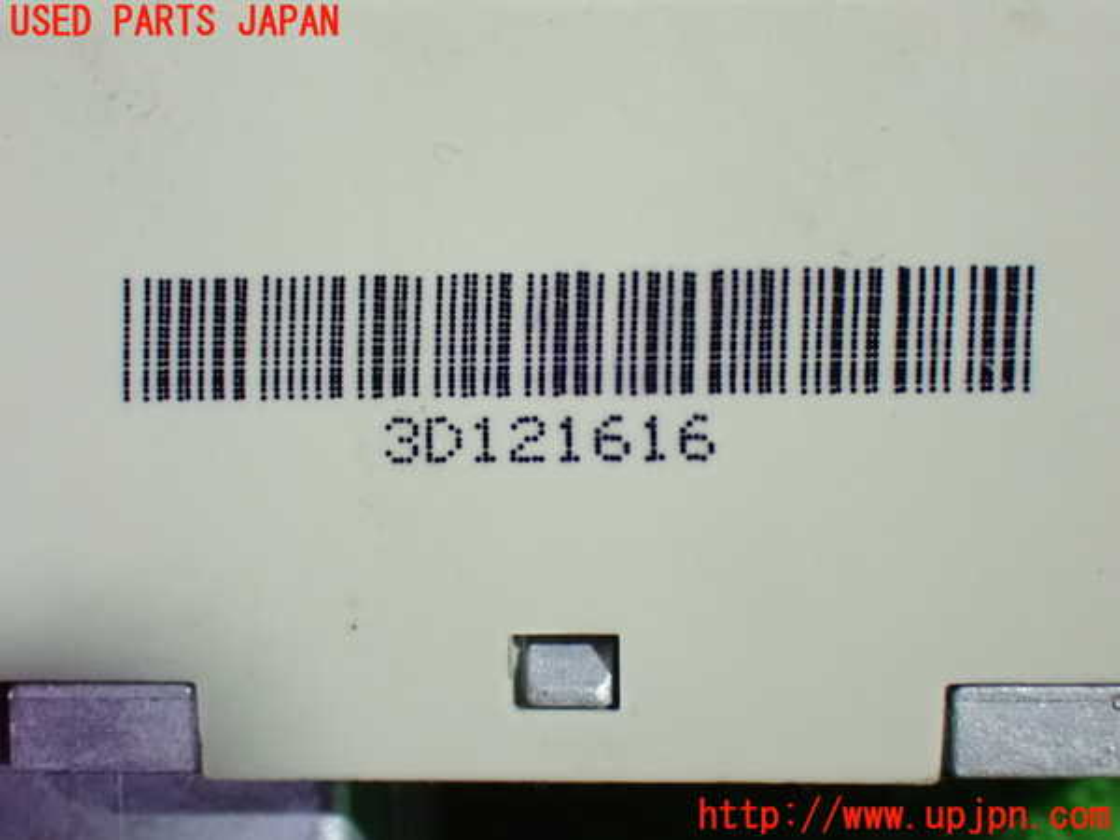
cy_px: 420
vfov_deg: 20.7
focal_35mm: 71
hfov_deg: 27.4
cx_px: 560
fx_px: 2297
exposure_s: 1/20
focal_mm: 12.73
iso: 1600
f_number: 3.9
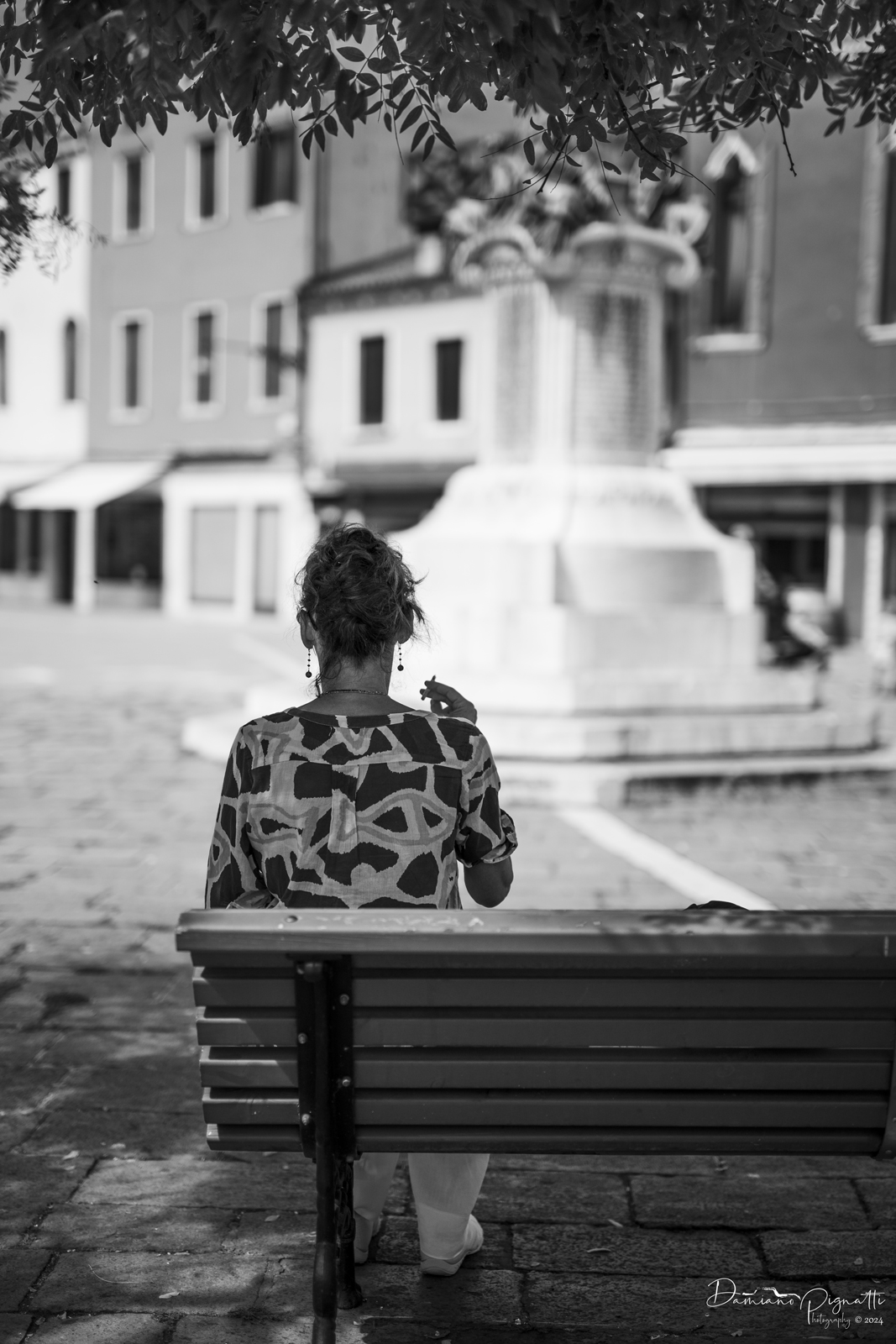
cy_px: 672
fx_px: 1866
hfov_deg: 27.0
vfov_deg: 39.6
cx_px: 448
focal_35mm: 50
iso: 100
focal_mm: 50
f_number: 1.4
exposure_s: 1/8000
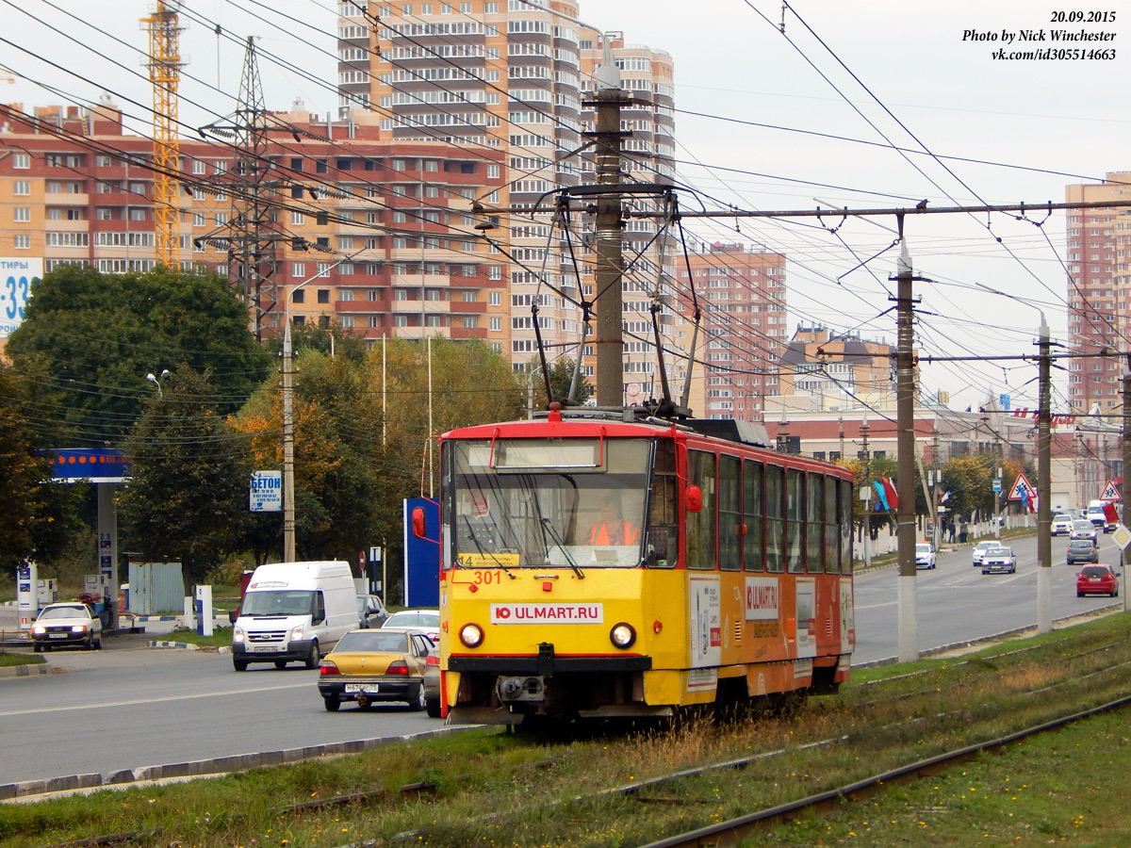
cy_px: 424
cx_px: 566
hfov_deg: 14.0
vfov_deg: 10.5
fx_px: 4607
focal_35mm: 141
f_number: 4.9
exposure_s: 1/200
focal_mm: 25.3
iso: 125
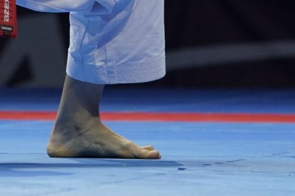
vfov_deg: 1.8
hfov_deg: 2.8
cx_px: -58
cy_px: -159
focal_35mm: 745
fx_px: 6104
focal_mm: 200
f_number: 5.6
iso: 2500
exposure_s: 1/500
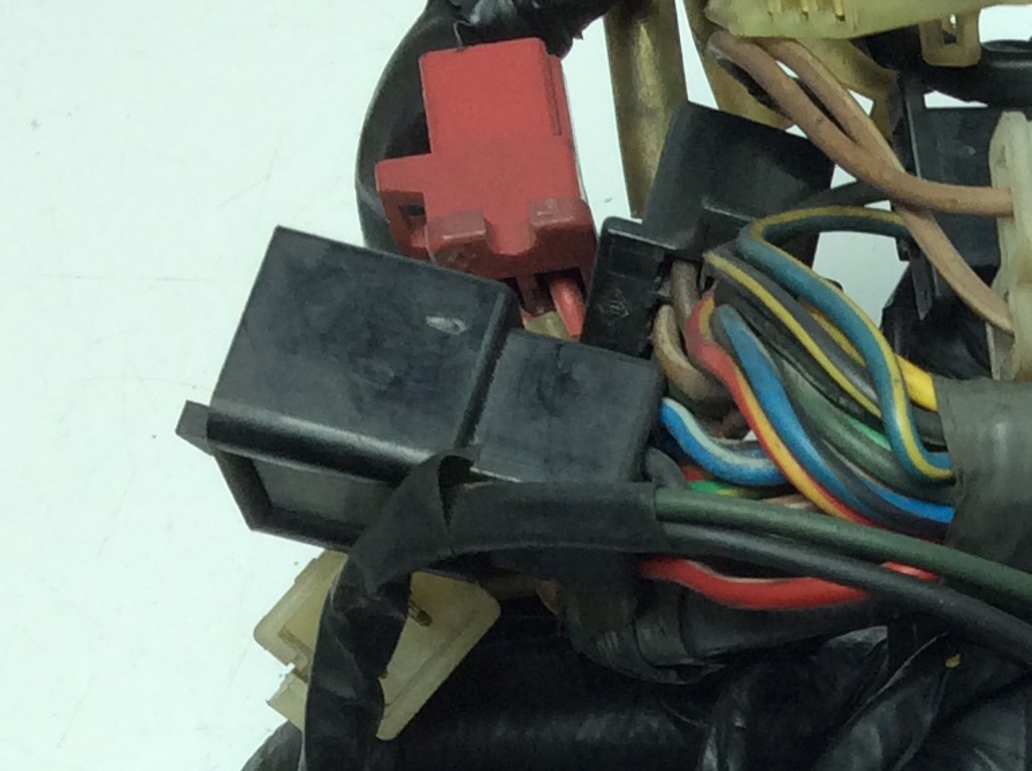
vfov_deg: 13.4
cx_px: 1291
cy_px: 895
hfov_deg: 17.3
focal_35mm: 108
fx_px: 3216
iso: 32
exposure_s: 1/228
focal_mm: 3.3
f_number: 2.4
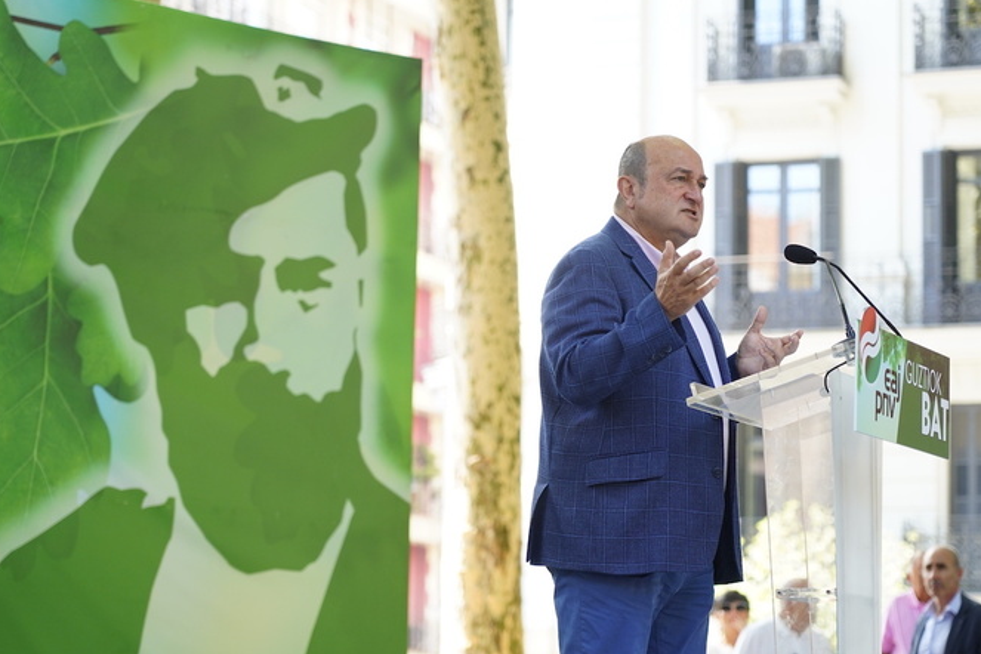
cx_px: 530
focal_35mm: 115
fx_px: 3134
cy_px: 339
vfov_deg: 11.9
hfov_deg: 17.8
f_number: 4
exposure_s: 1/250
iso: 800
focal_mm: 105
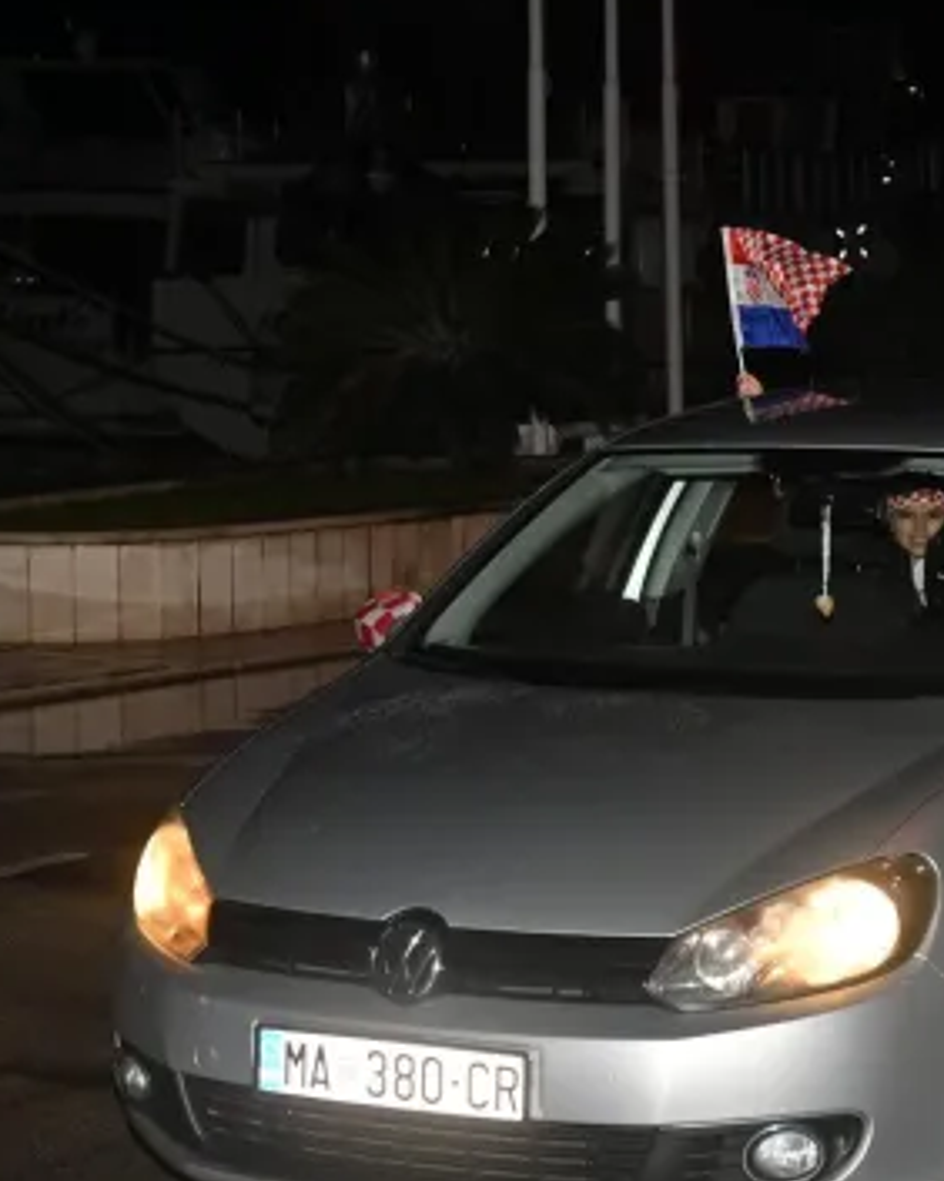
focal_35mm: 93
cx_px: 740
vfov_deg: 20.5
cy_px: 763
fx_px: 3251
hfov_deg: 16.4
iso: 800
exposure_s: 1/200
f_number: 5
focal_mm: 46
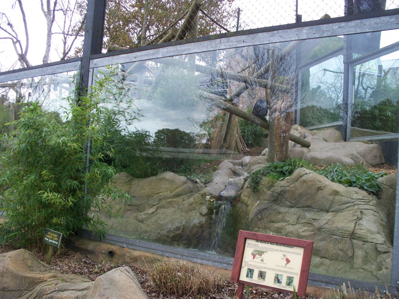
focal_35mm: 36
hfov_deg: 51.4
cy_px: 150
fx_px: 415
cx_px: 200
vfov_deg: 39.7
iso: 64
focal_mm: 7.54
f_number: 2.8
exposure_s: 1/60
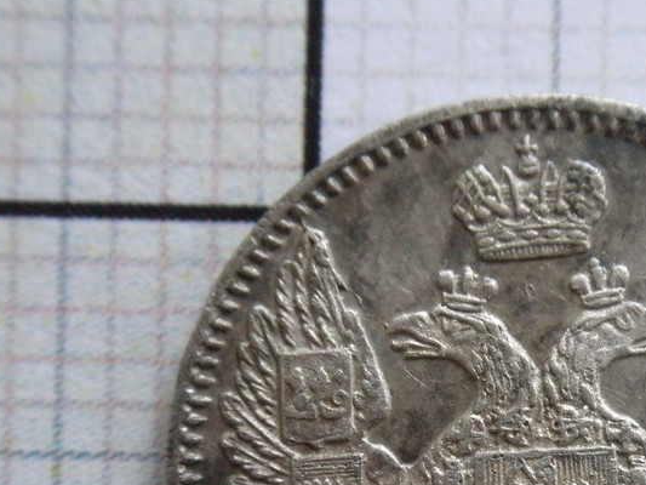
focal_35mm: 104
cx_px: 554
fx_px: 1941
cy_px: 457
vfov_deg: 14.1
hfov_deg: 18.6
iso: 200
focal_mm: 9.1
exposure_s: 1/30
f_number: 4.3
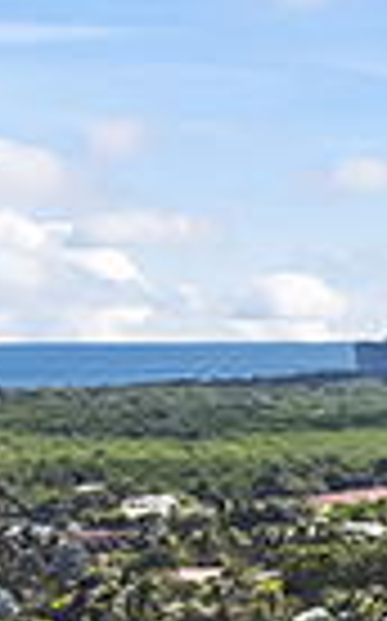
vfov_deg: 13.8
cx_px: 932
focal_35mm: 138
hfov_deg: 8.6
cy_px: 1040
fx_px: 2334
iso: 100
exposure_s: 1/640
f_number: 2.8
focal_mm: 4.5
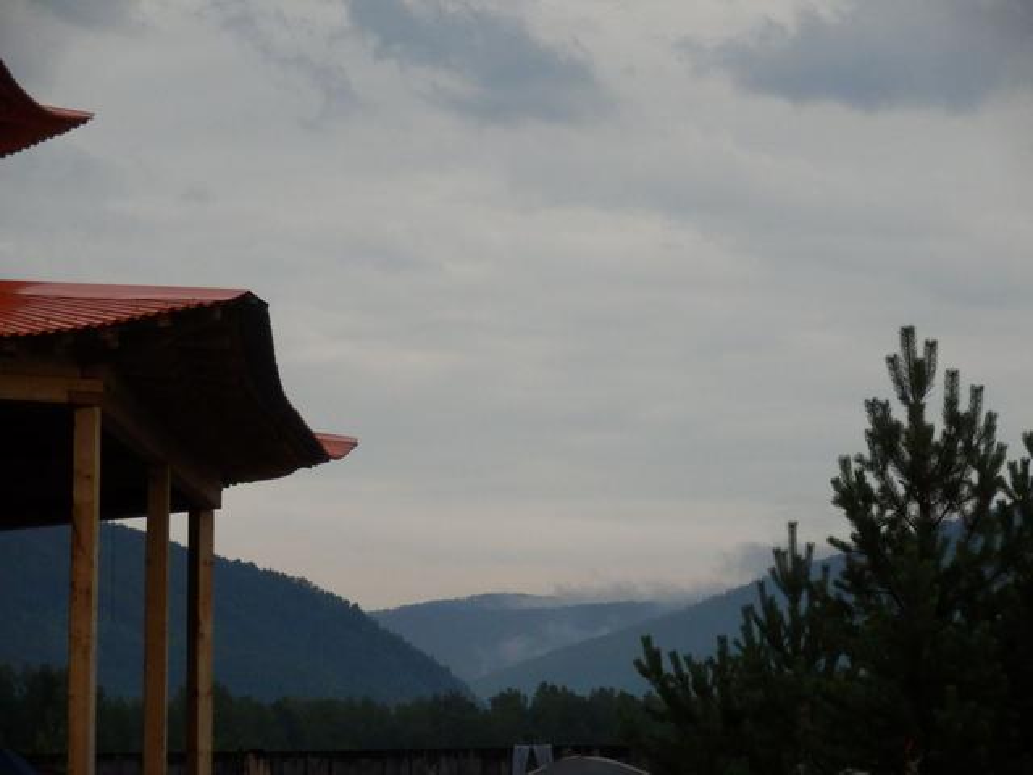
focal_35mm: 166
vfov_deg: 8.9
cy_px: 388
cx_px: 516
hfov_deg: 11.9
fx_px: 4954
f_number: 5.9
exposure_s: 1/160
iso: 640
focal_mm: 29.4
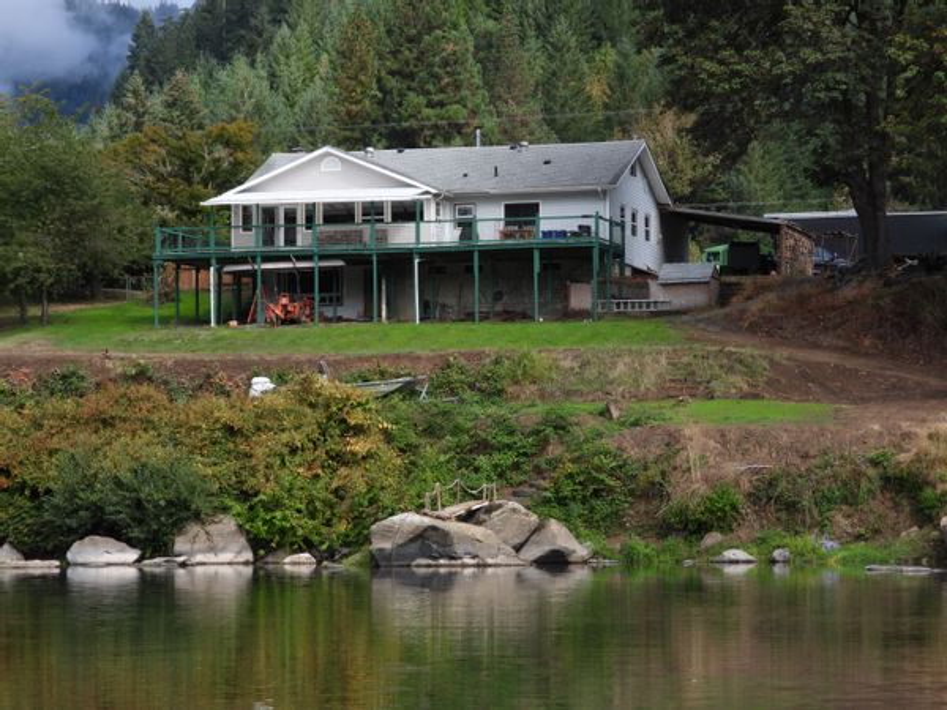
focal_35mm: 125
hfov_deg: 15.8
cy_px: 355
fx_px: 3420
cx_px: 474
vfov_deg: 11.9
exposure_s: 1/640
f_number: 4
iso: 100
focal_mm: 22.5
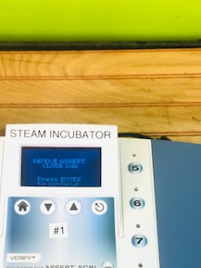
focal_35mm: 62
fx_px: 480
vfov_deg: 29.3
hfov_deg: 23.5
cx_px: 63
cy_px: 262
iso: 25
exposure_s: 1/30
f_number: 1.8
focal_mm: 3.99
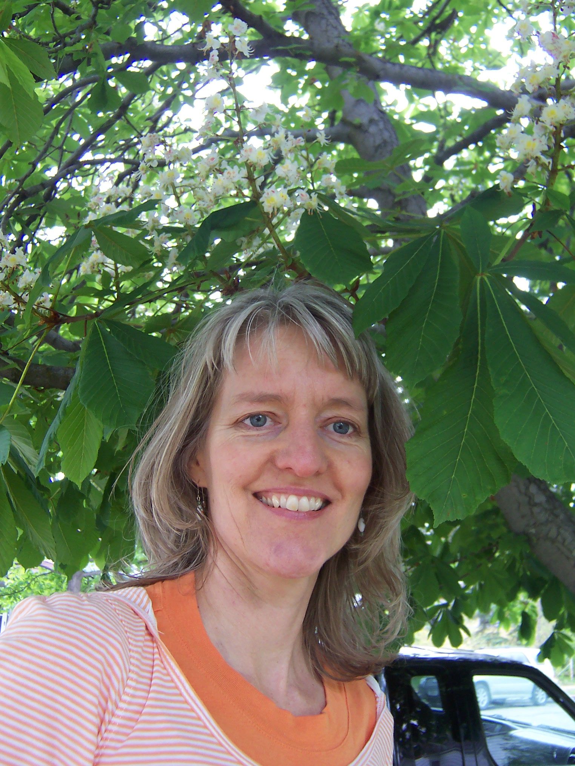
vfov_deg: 51.4
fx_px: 797
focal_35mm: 36
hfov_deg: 39.7
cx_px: 288
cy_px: 383
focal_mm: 5.6
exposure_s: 1/60
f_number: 2.8
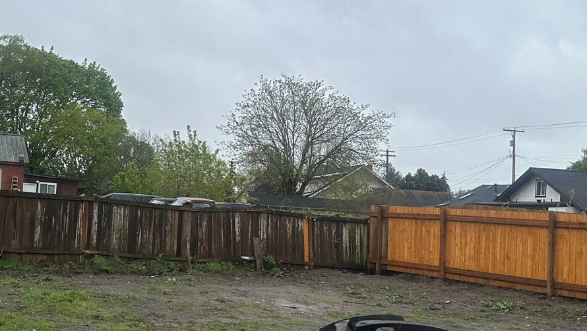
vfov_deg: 25.4
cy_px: 153
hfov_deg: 42.4
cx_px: 148
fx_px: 732
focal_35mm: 47
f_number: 1.78
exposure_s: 1/971
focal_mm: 6.86
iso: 80
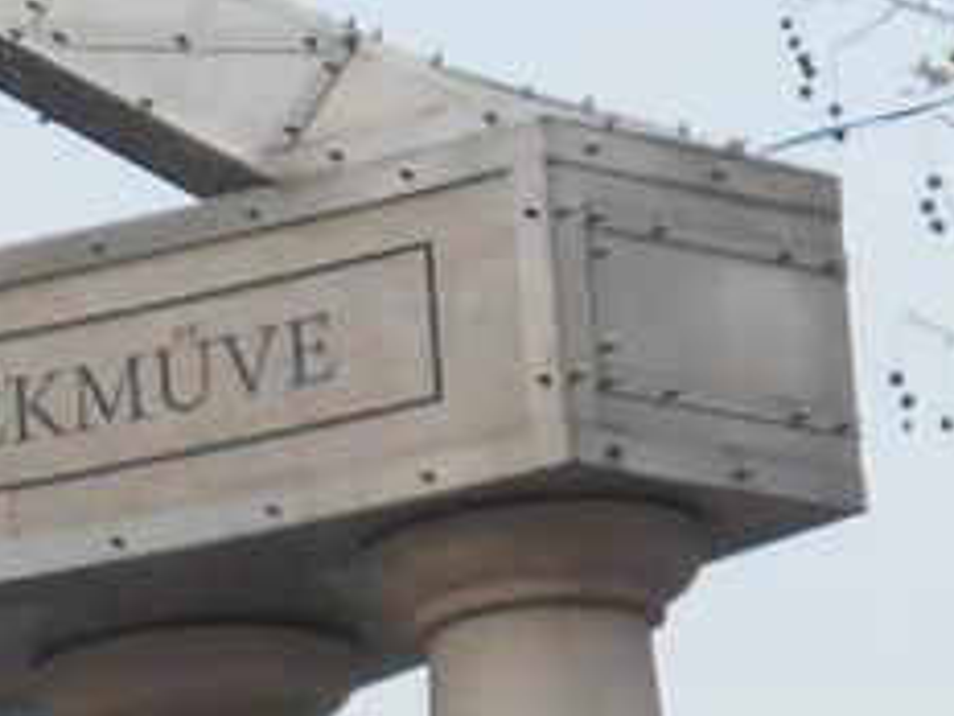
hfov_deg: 6.4
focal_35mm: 304
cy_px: 1280
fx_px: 8378
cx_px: -802
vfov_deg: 4.8
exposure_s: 1/500
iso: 80
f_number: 4.2
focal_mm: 7.7
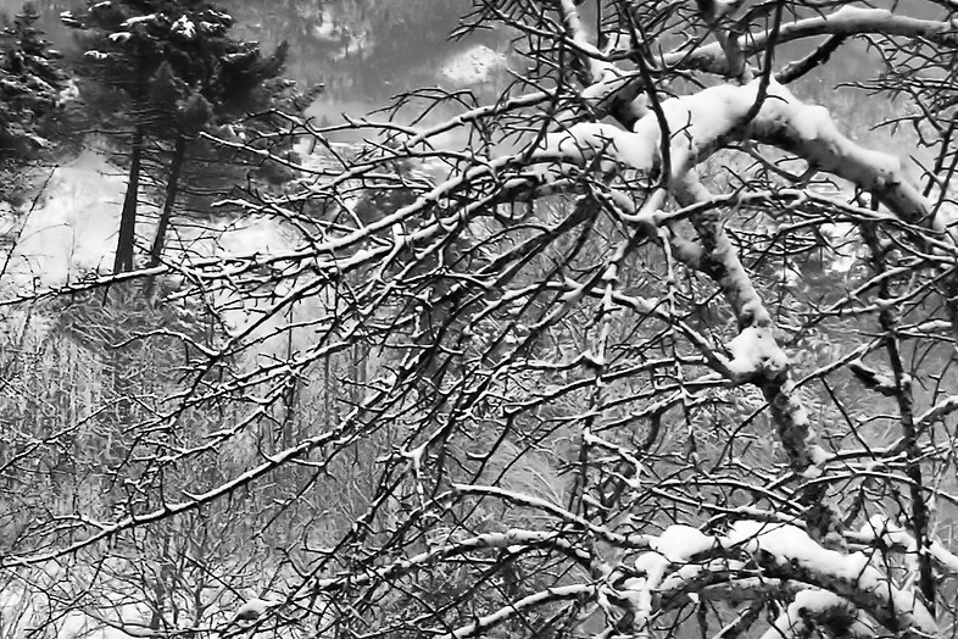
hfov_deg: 11.8
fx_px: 4630
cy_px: 749
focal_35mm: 174
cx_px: 328
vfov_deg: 7.8
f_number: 5
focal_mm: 38
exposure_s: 1/80
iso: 200
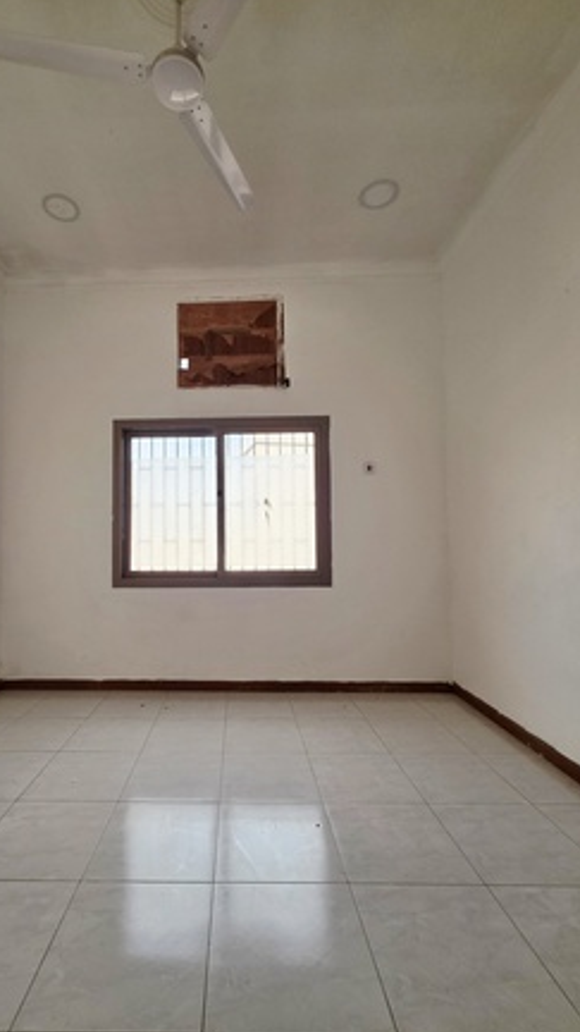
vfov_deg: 103.0
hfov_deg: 69.6
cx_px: 226
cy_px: 520
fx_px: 410
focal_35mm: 15
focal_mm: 2.2
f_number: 1.9
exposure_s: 1/101
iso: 100
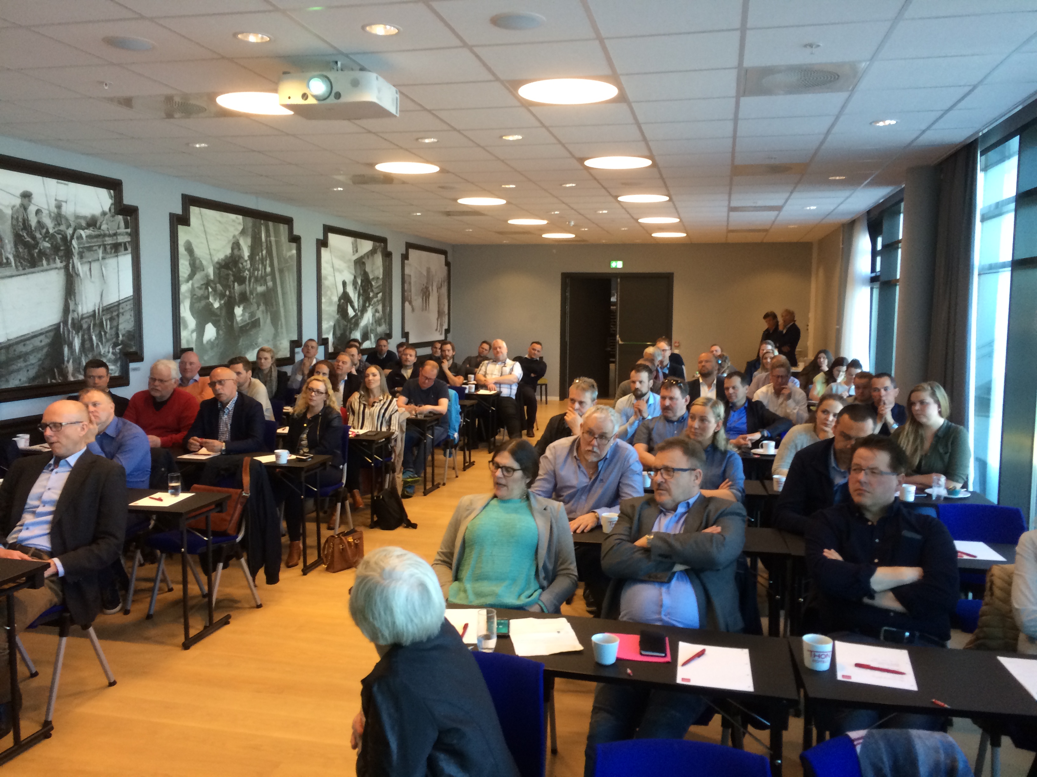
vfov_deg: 48.2
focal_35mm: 29
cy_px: 388
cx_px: 518
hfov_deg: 61.7
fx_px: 869
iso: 80
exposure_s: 1/33
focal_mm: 4.15
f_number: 2.2
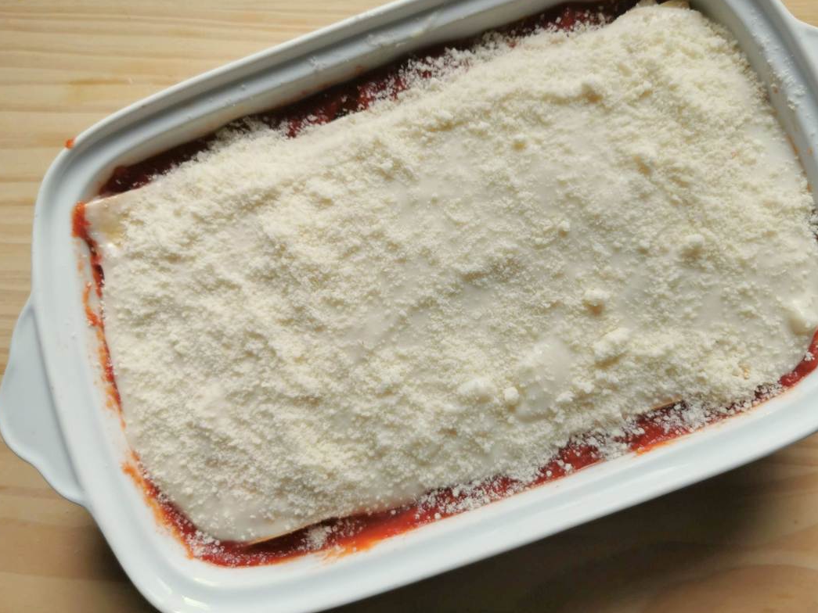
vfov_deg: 45.4
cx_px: 450
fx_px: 733
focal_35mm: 31
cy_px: 283
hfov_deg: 58.2
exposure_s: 1/318
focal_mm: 5.56
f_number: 1.6
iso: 50
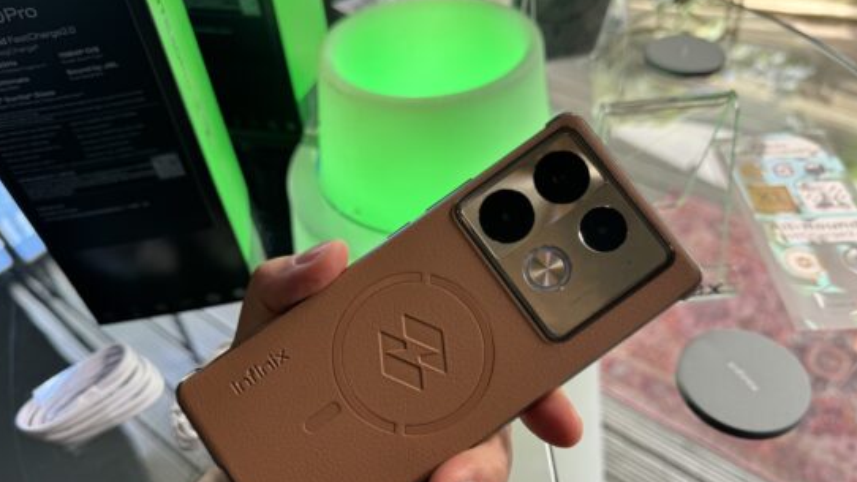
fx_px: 614
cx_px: 419
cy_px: 300
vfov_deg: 42.6
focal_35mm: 27
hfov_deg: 69.8
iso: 80
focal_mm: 6.76
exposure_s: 1/121
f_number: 1.78
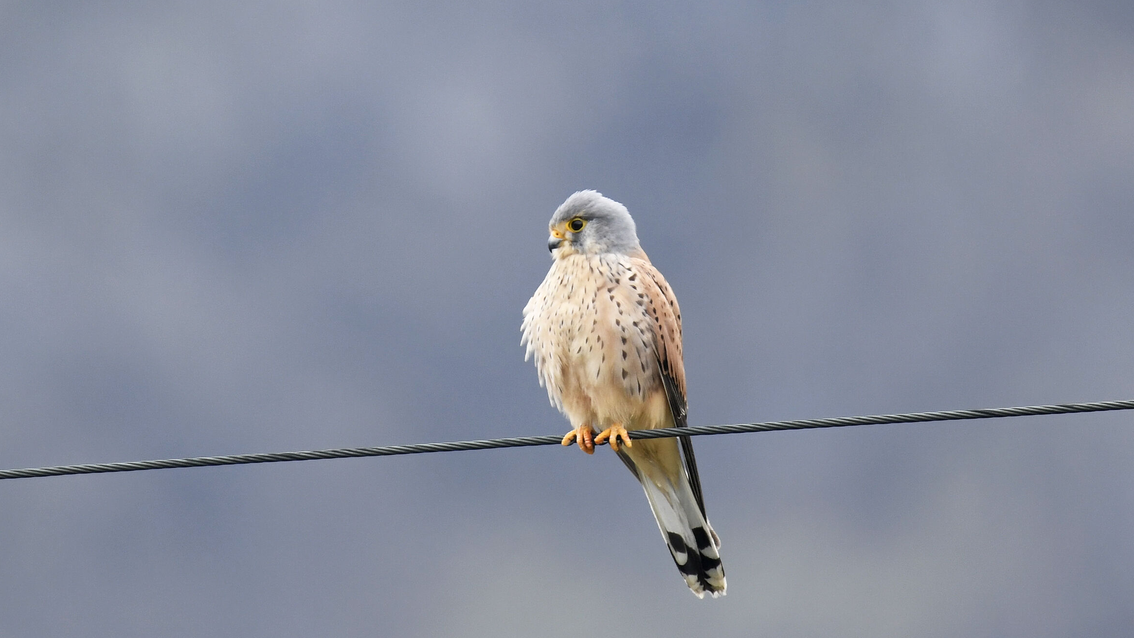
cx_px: 567
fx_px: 19454
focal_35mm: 647
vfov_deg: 1.9
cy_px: 312
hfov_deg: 3.3
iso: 400
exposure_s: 1/125
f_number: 7.1
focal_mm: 600
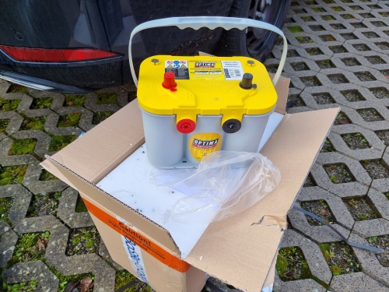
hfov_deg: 71.6
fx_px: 270
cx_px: 194
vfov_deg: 56.8
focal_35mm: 24
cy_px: 146
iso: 50
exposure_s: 1/159
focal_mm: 6.7
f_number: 1.8
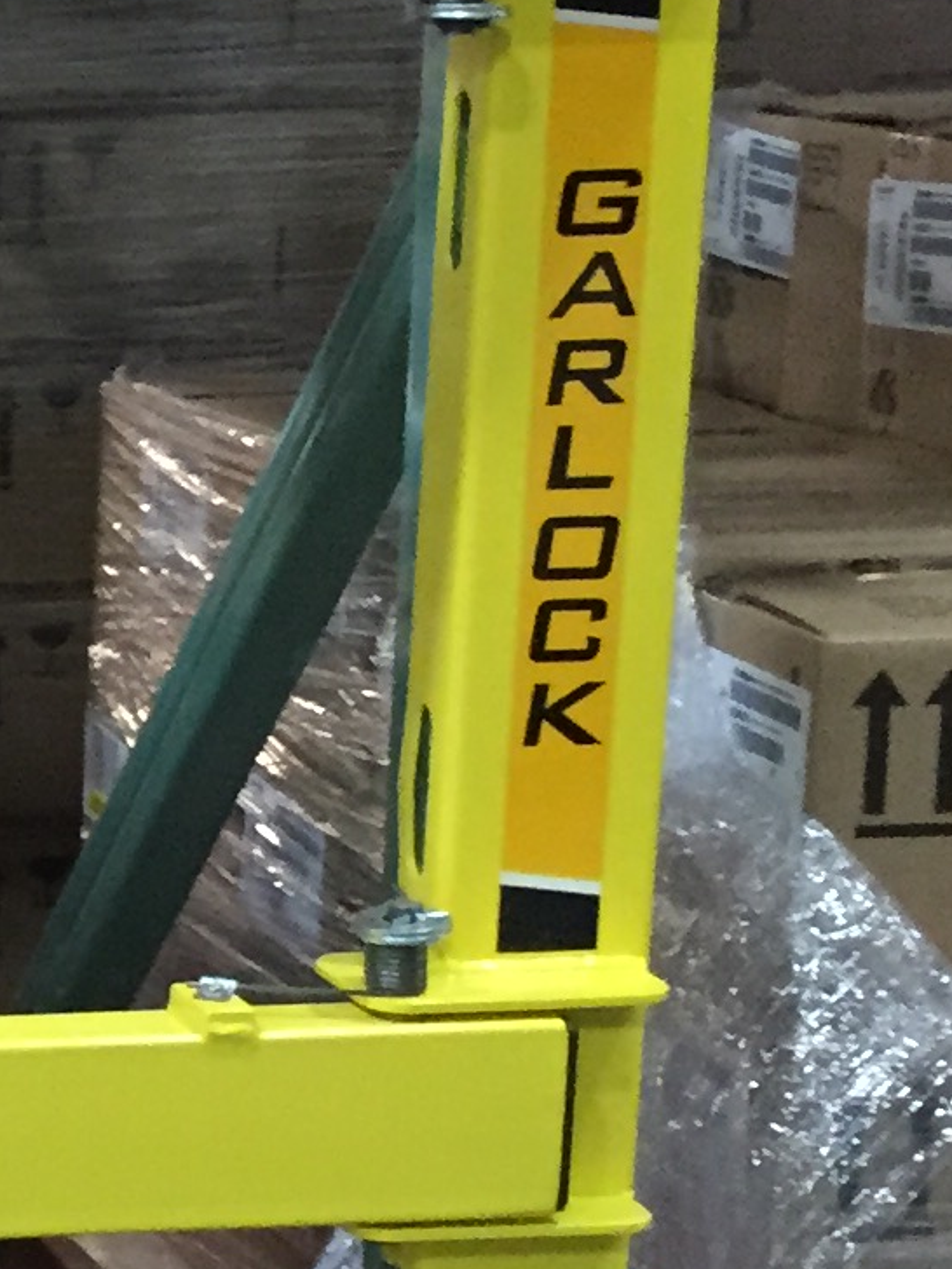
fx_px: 4767
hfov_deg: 10.3
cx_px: -1133
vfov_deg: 15.1
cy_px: 866
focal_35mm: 130
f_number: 2.2
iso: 250
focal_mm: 4.15
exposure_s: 1/24
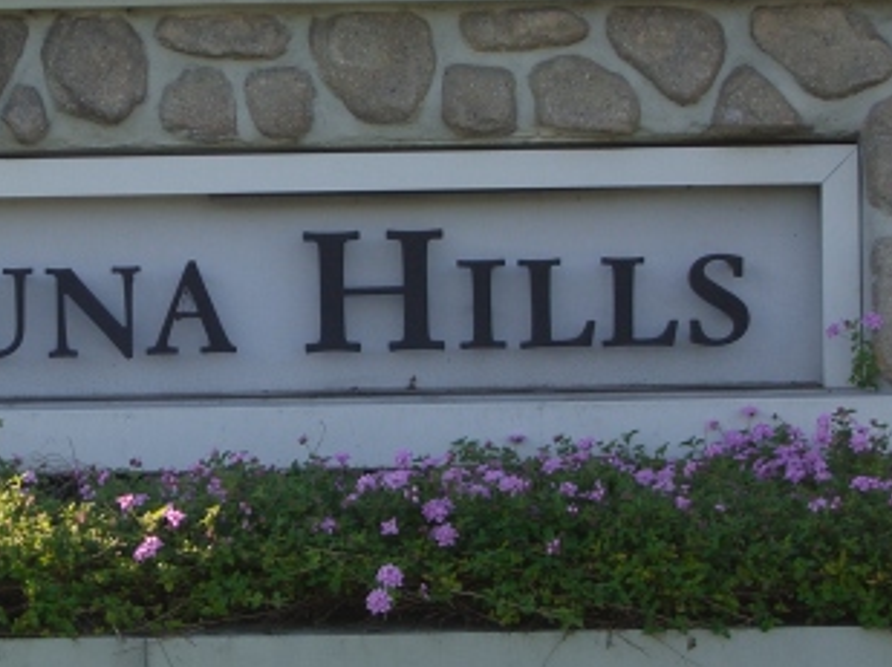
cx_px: 179
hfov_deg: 13.9
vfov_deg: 10.5
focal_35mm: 141
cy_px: 321
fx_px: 3629
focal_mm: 14.2
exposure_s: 1/250
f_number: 4
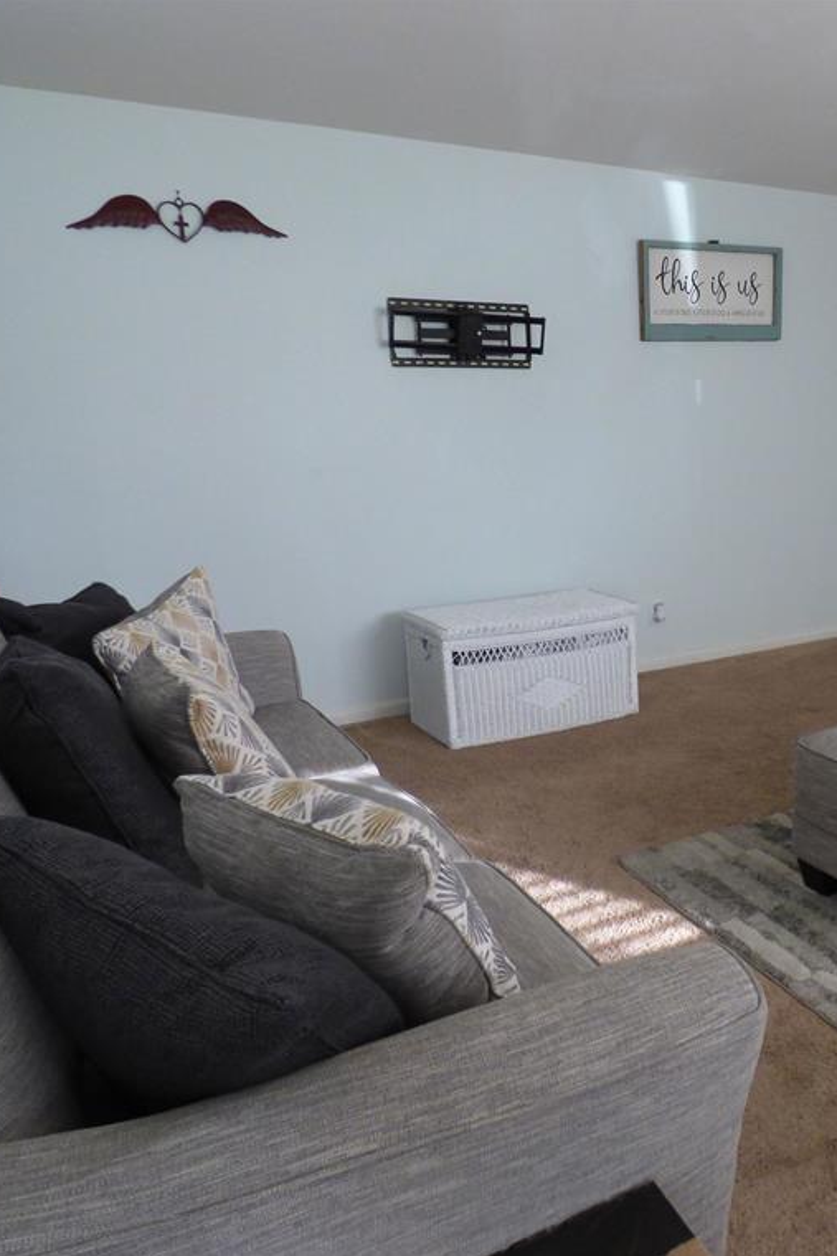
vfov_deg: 65.5
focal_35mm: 28
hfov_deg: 43.3
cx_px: 718
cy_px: 630
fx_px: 977
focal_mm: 3.58
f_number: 2.8
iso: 320
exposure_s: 1/60
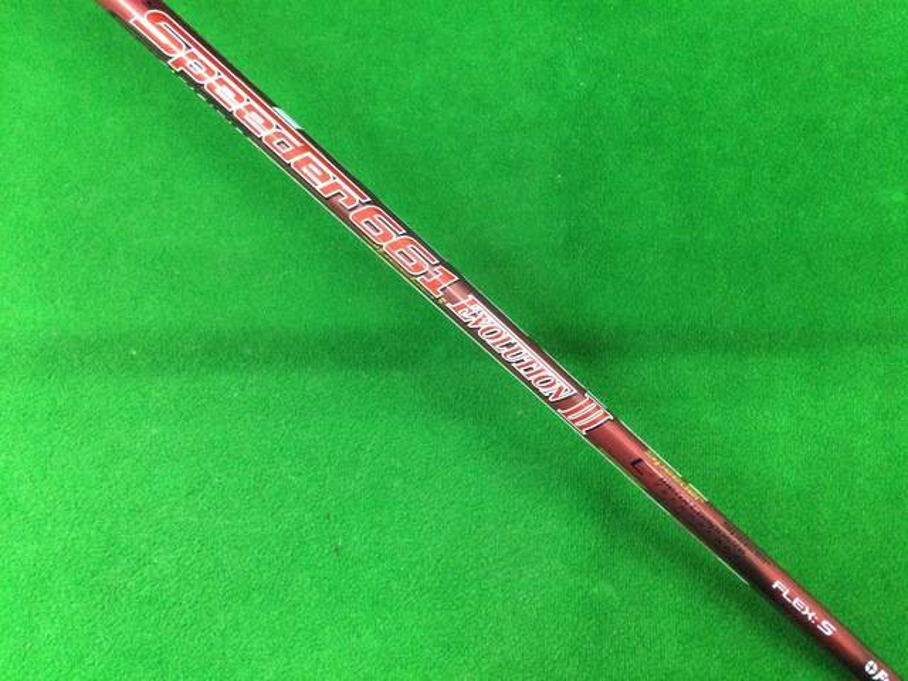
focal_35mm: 31
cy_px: 340
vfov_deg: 45.4
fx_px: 813
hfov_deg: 58.4
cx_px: 454
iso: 200
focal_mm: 3.3
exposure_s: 1/30
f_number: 2.4
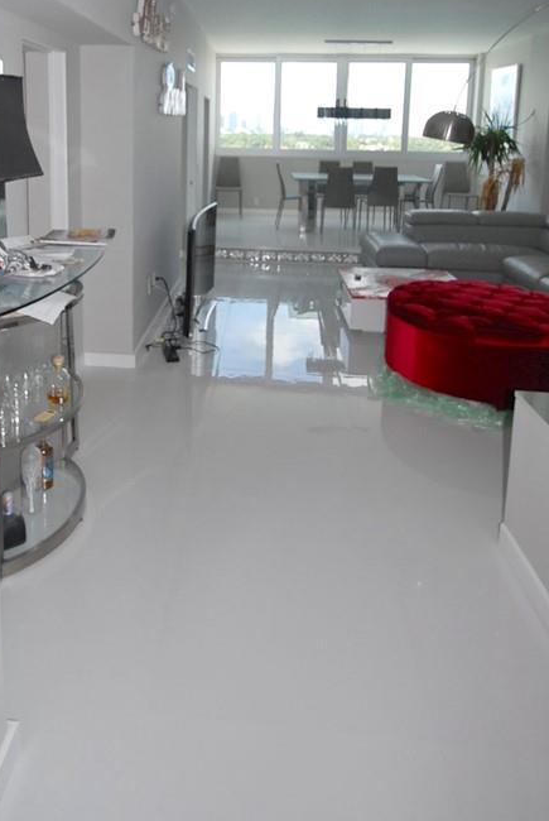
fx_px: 570
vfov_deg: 67.2
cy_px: 212
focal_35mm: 25
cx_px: 199
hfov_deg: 50.8
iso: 400
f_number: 5.6
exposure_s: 1/250
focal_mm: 10
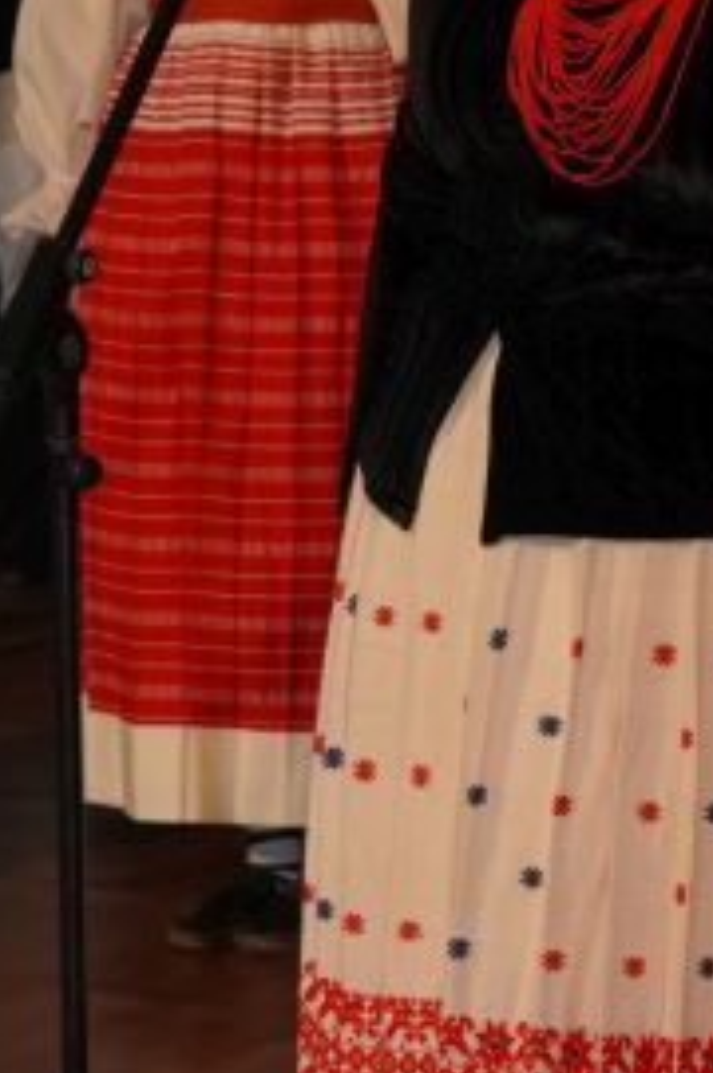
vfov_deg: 8.3
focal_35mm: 248
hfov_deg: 5.5
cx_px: 875
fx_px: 7384
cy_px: 368
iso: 1600
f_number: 5.6
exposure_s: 1/200
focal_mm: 45.2
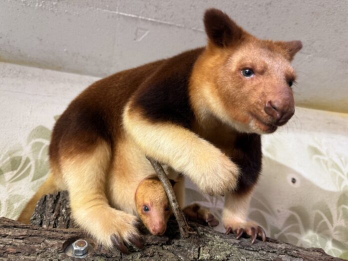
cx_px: 174
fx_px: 241
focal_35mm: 24
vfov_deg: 56.8
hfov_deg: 71.6
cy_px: 130
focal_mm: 6.76
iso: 250
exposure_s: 1/50
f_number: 1.78
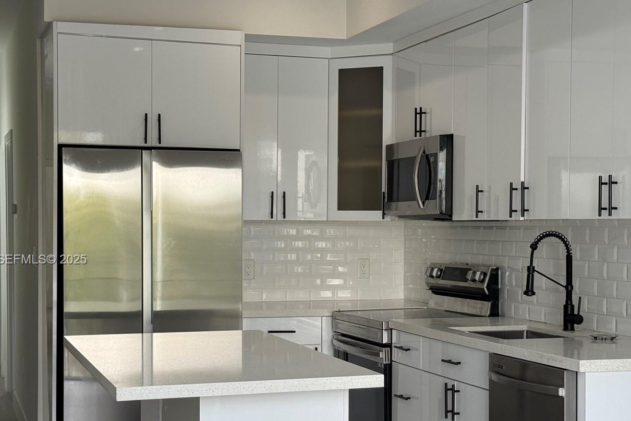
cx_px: 342
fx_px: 1157
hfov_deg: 30.5
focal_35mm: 66
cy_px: 260
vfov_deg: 20.6
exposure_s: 1/506
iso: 80
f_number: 1.78
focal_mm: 6.76
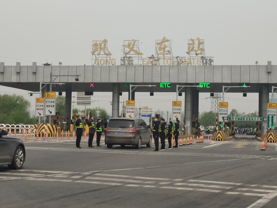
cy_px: 104
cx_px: 138
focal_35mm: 31
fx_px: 248
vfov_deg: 45.5
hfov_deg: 58.3
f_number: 2.2
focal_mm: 6.22
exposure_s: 1/1081
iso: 100
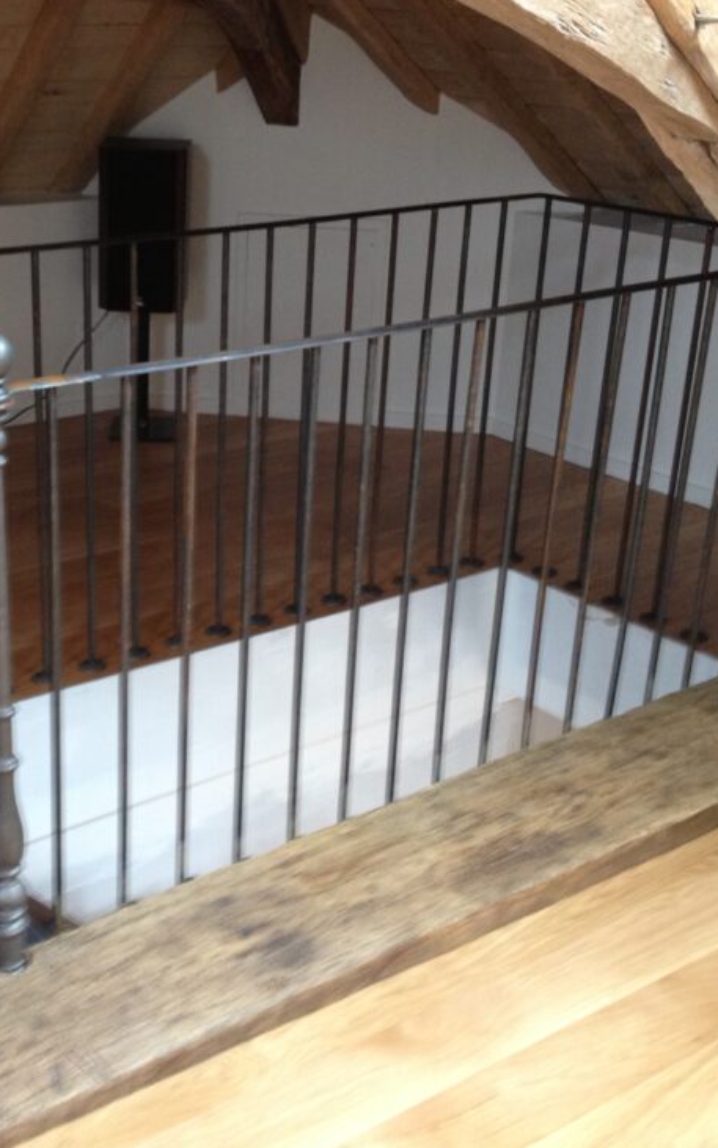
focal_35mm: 52
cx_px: 182
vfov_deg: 38.9
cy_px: 562
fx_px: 1628
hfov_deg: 24.6
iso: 125
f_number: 2.4
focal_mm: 4.28
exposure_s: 1/20
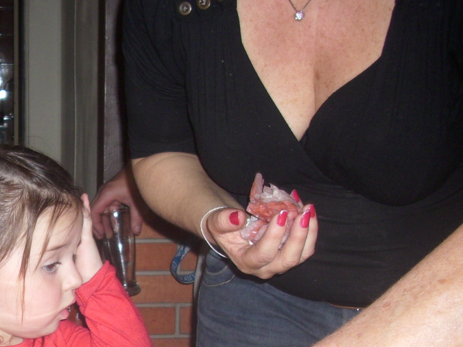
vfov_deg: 21.6
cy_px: 286
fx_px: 896
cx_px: -28
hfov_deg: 26.9
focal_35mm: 67
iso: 50
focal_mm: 6.2
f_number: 2.8
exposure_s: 1/30
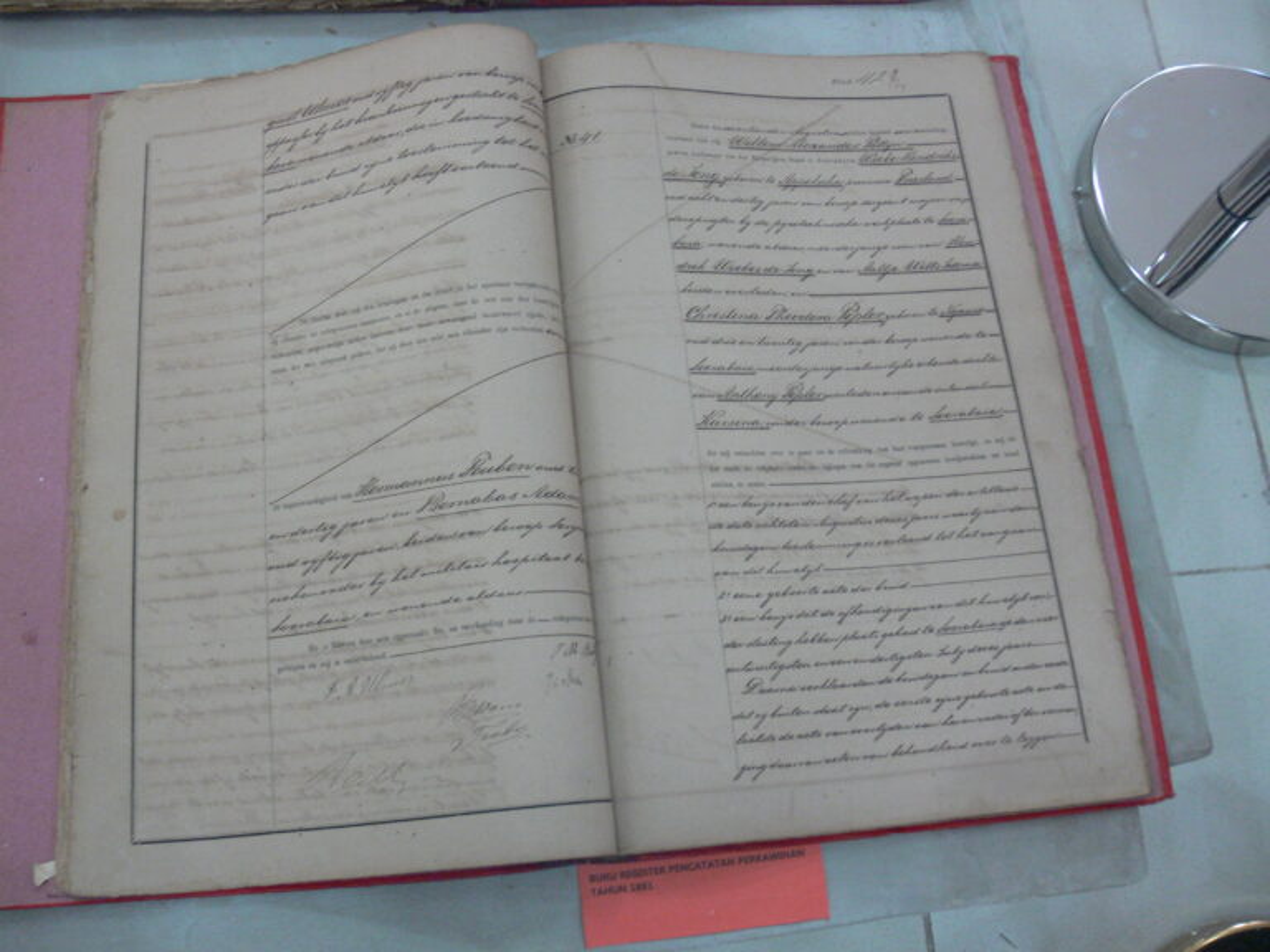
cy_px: 476
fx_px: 1284
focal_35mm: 35
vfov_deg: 40.7
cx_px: 635
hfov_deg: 52.6
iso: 200
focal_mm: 7.4
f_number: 2.8
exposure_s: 1/15
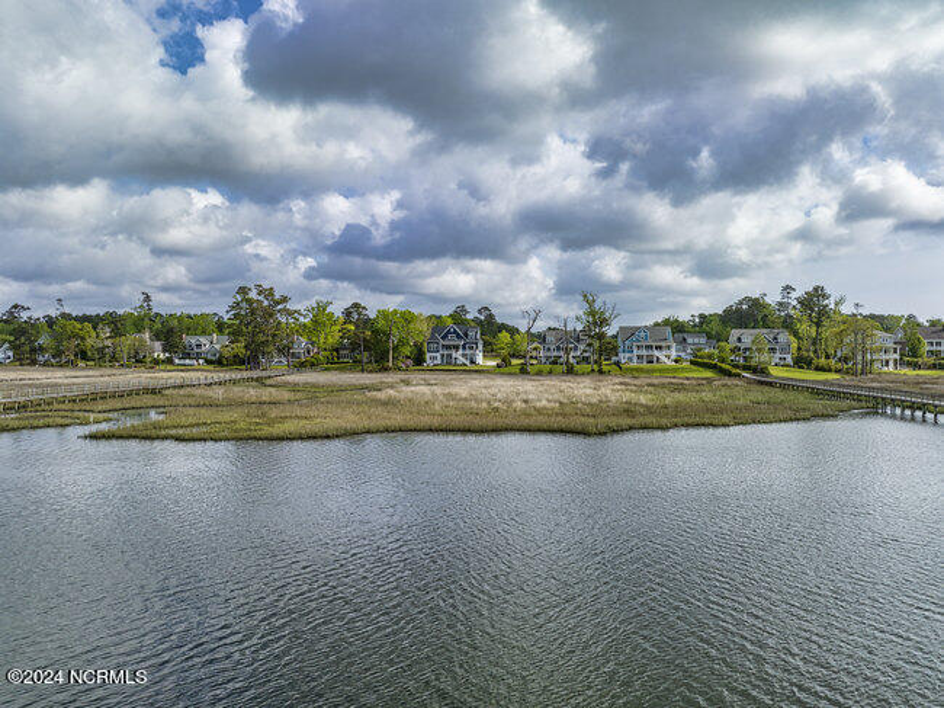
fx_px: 654
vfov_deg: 56.8
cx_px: 472
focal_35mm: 24
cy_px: 354
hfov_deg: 71.6
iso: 100
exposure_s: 1/1250
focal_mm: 12.29
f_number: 4
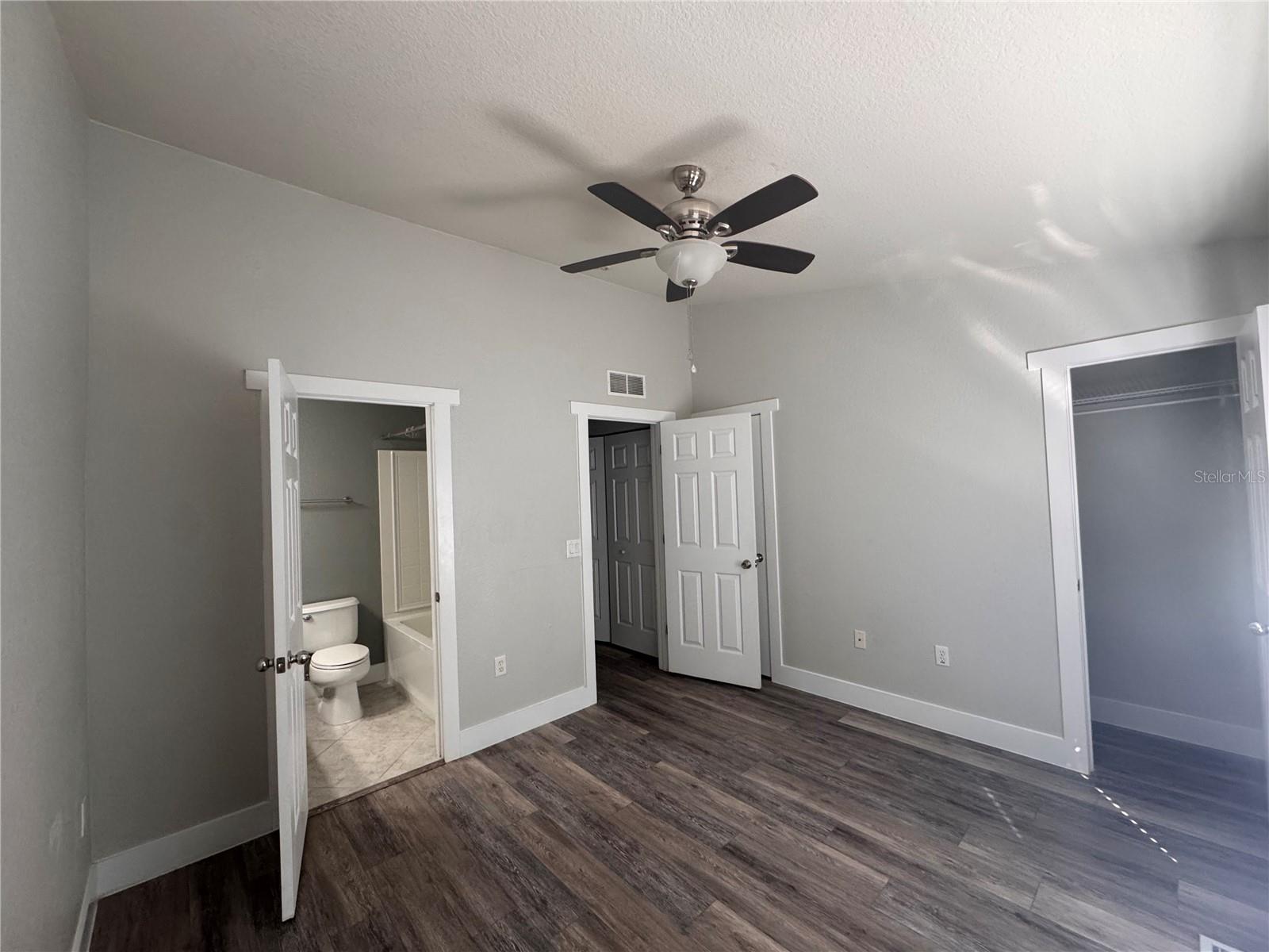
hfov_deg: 102.1
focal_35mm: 14
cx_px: 634
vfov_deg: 85.7
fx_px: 513
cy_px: 476
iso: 320
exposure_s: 1/99
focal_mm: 2.22
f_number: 2.2
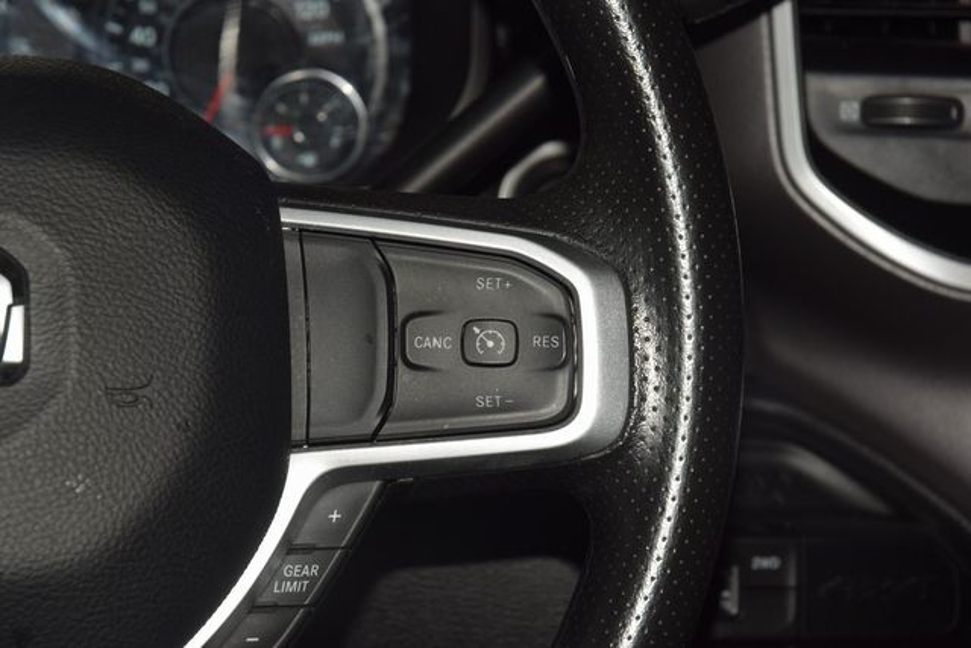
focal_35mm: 105
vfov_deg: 13.0
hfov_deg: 19.5
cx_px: 486
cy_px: 324
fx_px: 2833
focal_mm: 70
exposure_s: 1/125
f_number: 8
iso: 100
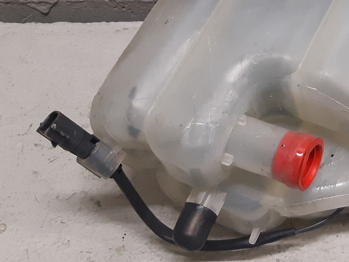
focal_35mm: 59
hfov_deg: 30.6
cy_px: 21
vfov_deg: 24.0
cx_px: 341
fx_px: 595
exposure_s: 1/50
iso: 200
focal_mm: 3.93
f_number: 1.7
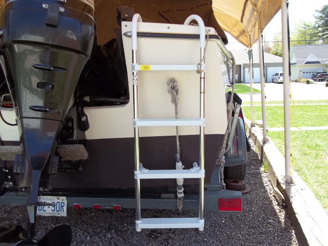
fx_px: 303
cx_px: 164
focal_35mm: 32
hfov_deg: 56.8
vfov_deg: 44.2
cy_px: 123
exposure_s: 1/250
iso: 64
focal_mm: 5.7
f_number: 2.9
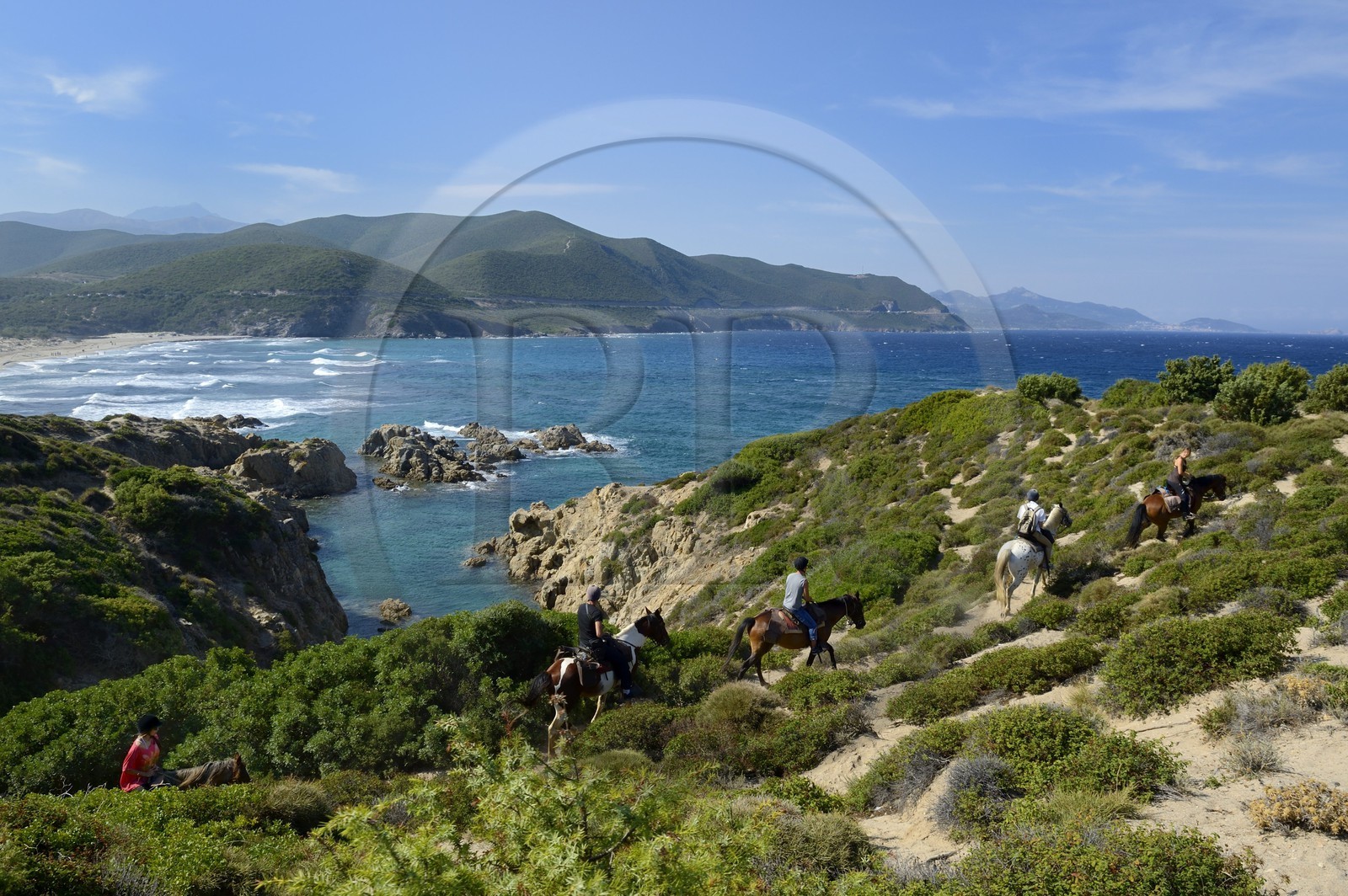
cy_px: 448
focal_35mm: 24
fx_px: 898
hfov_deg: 73.8
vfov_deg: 53.1
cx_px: 674
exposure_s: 1/640
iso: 400
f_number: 11
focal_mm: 24
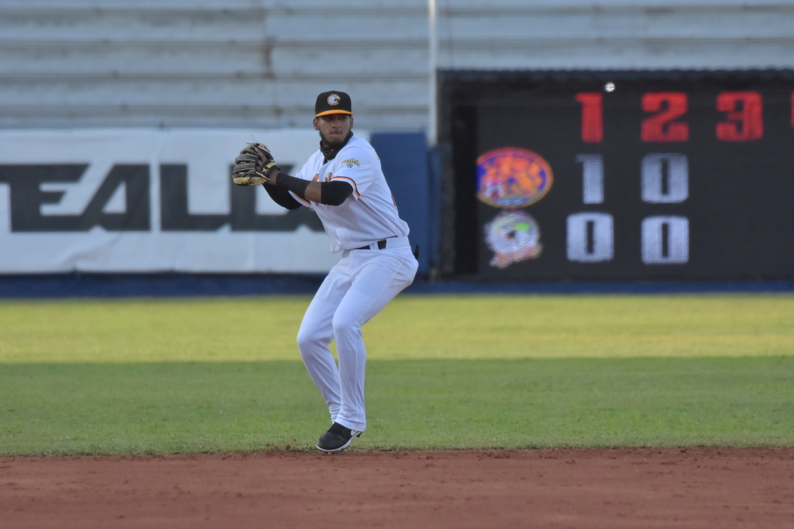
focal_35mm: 585
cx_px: 397
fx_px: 12901
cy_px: 264
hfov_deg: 3.5
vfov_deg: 2.4
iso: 2500
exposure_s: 1/3200
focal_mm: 390
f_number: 5.6
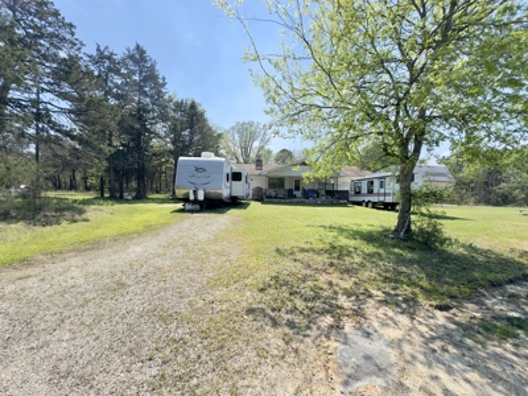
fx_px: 214
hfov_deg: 102.1
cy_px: 198
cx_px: 264
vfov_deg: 85.7
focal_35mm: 14
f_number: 2.2
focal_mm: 2.22
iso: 50
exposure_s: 1/831
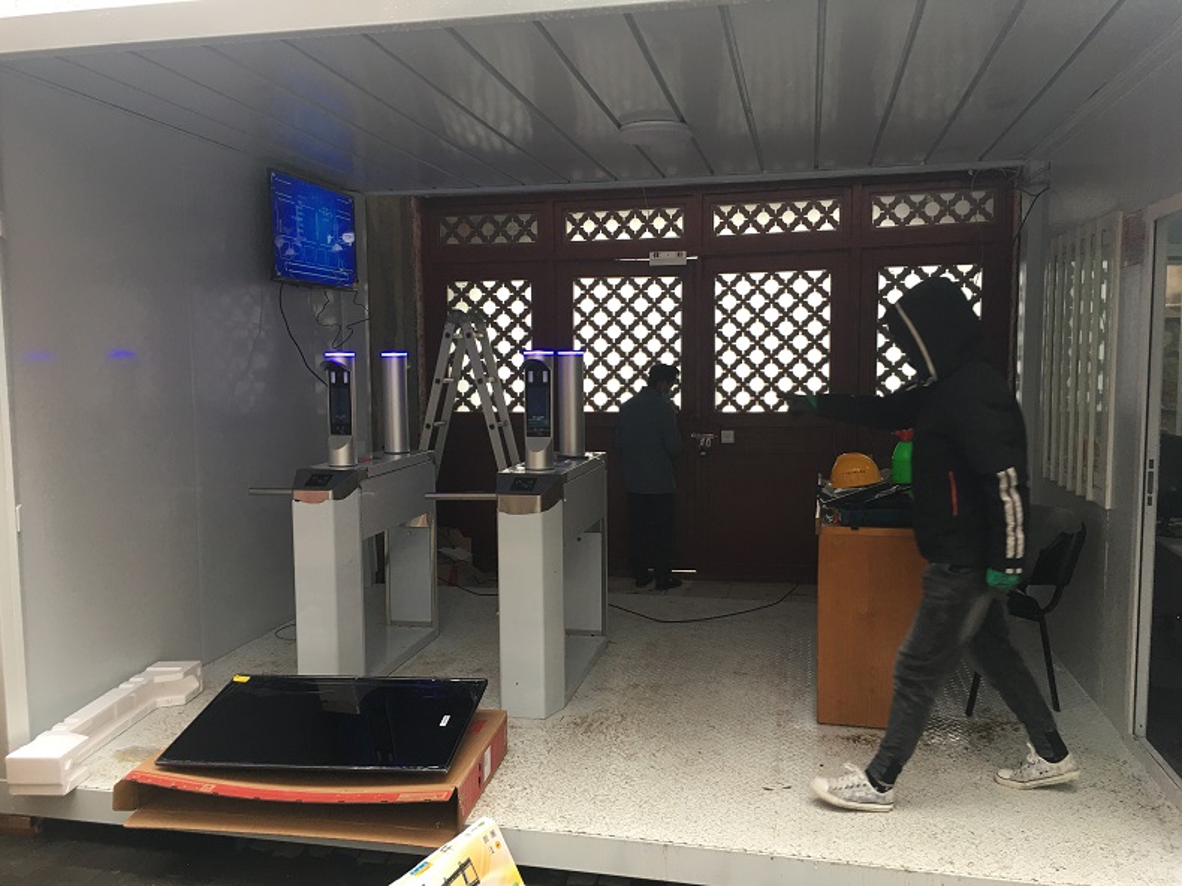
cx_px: 591
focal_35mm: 29
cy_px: 443
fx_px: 990
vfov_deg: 48.2
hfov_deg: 61.7
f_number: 2.2
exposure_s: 1/33
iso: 25
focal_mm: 4.15
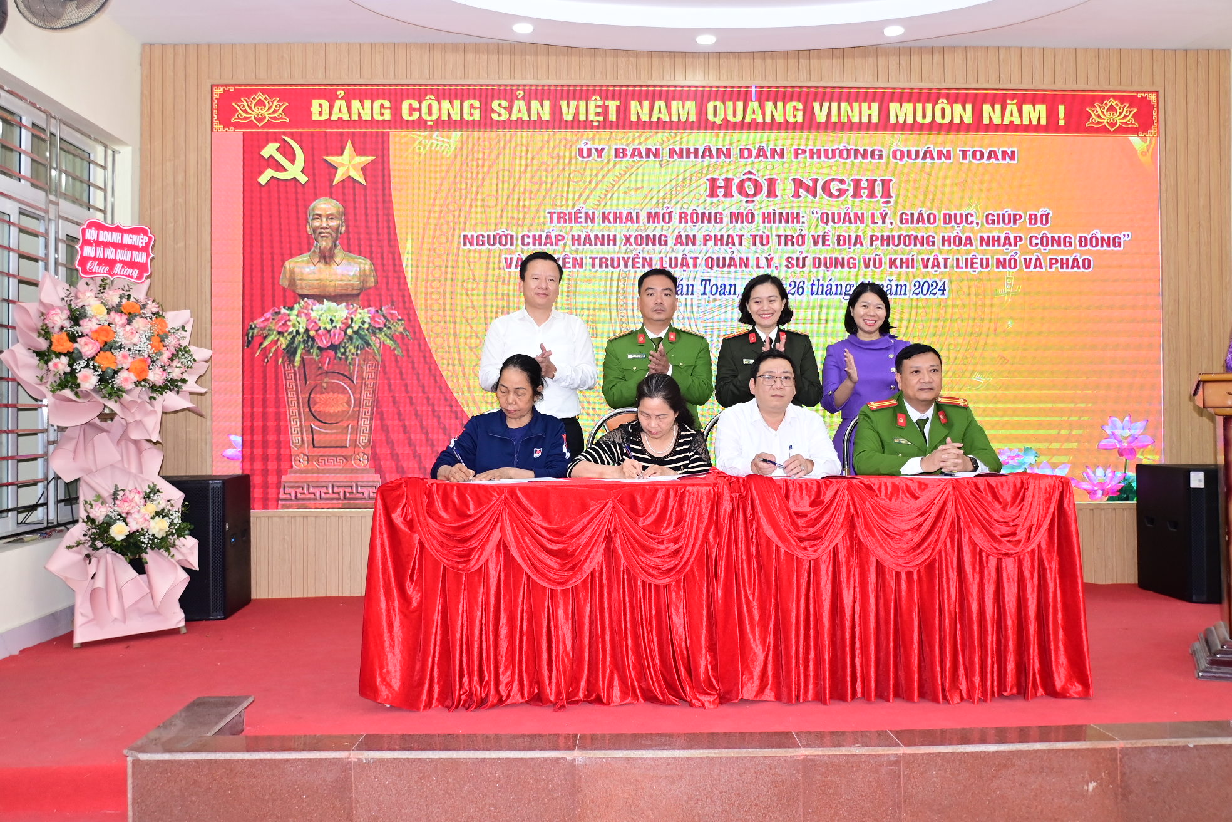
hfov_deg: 55.8
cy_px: 411
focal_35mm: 34
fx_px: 1163
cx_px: 616
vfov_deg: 38.9
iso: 1000
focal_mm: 23
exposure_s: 1/200
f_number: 3.8
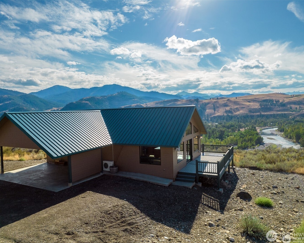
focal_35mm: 25
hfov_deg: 67.9
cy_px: 122
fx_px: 225
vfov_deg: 56.8
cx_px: 135
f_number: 2.8
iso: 100
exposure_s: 1/4000
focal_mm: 8.38
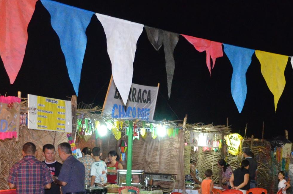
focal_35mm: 81
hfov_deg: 24.4
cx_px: 264
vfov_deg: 16.3
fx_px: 658
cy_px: 213
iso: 3200
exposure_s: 1/60
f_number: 4
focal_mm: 18
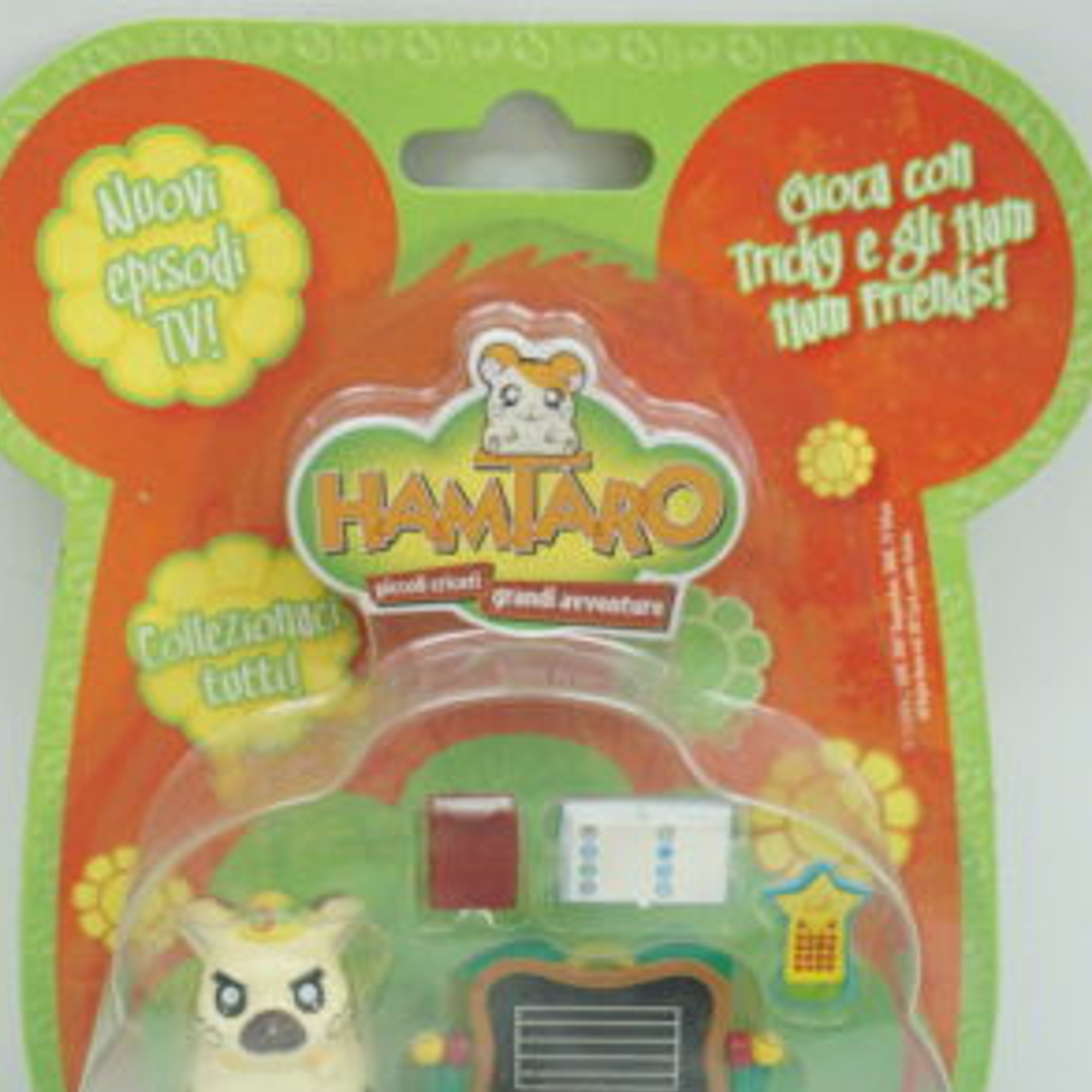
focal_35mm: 47
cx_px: 537
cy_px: 691
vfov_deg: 35.8
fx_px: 1677
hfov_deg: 36.1
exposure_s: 1/60
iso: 2500
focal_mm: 24
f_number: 5.6
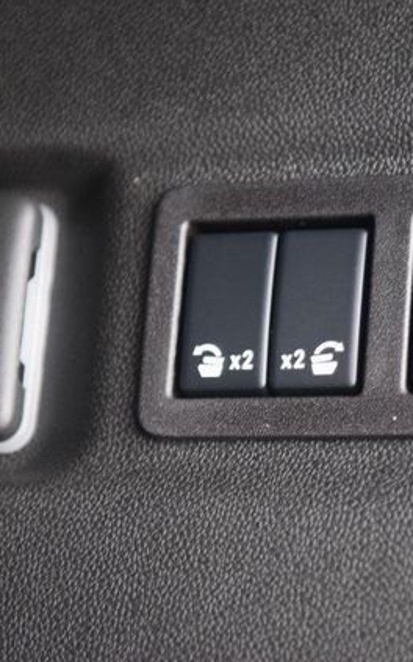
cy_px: 333
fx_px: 2920
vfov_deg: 12.9
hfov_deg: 8.1
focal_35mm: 162
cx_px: 264
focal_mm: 70
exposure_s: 1/3
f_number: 2.8
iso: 1600
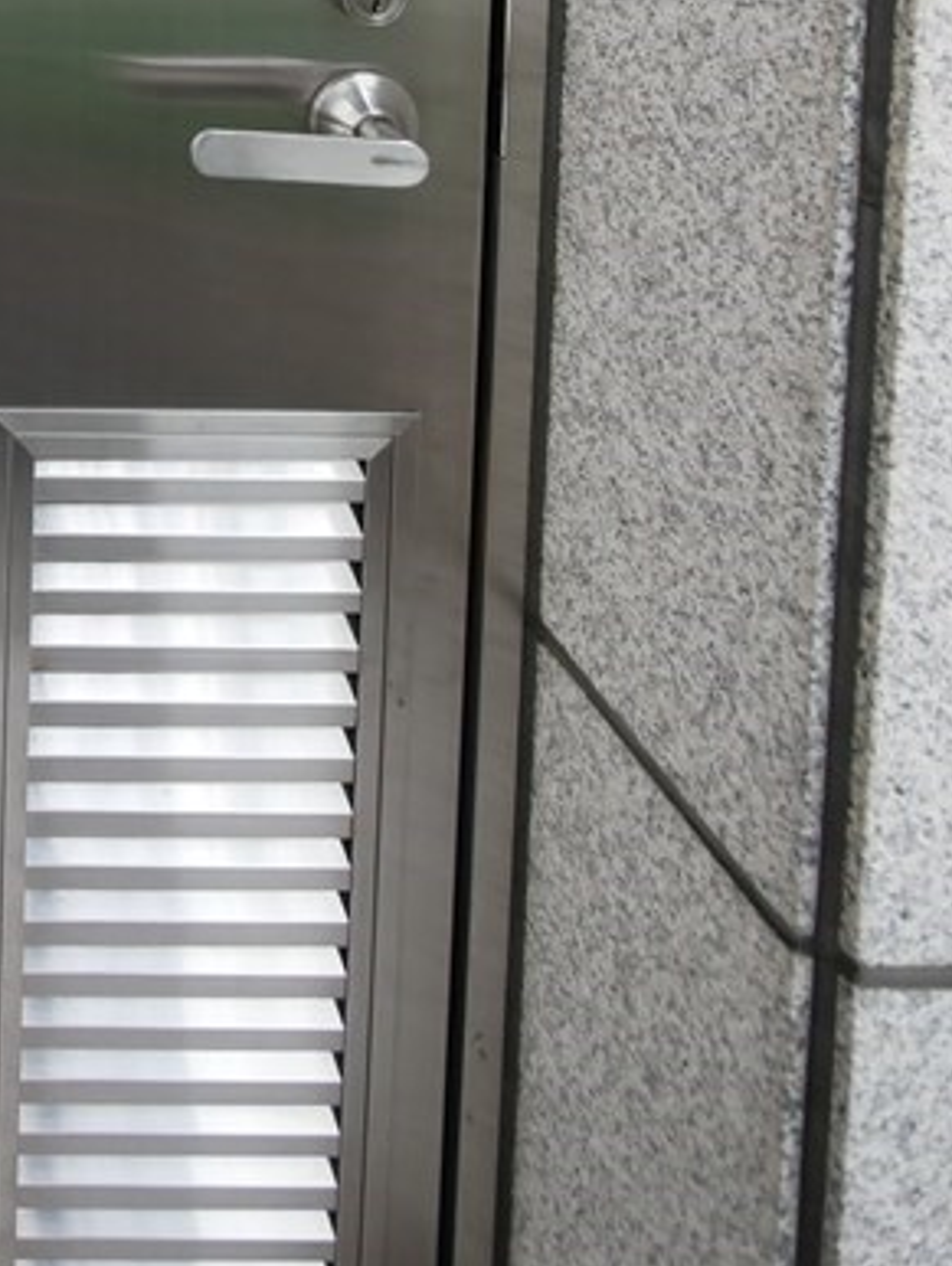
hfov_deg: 30.5
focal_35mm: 37
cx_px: -288
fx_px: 1355
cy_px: -376
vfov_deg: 35.0
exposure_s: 1/60
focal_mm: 7
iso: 400
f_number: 4
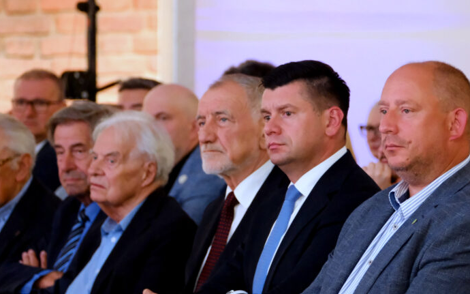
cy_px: 175
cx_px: 320
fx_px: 3291
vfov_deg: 5.1
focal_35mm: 257
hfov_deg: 8.2
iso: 4000
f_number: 4
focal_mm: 120
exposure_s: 1/200
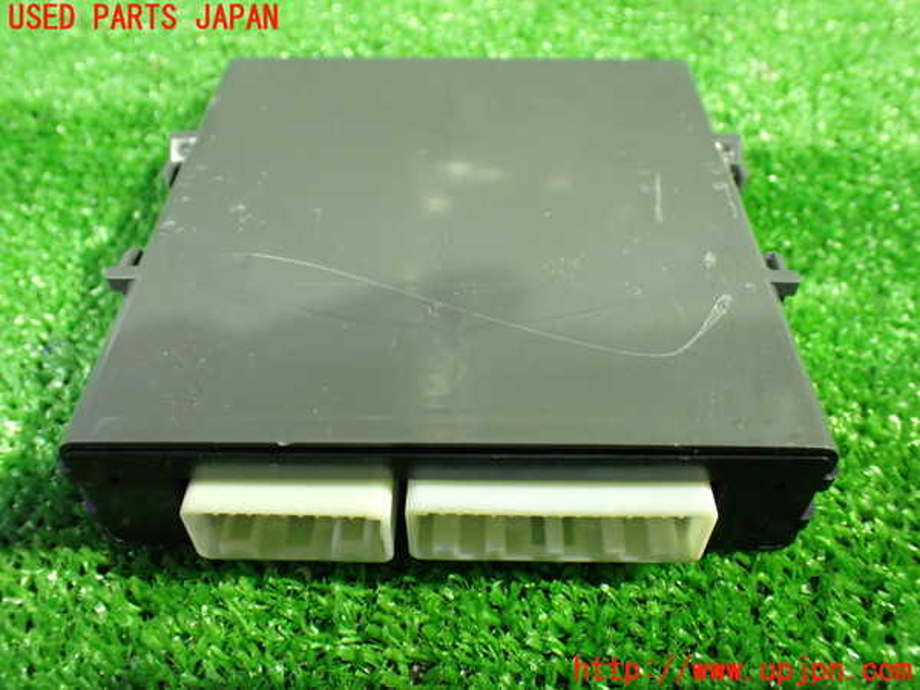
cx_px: 460
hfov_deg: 60.0
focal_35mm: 30
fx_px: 797
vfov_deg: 46.8
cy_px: 345
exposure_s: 1/30
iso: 1000
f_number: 2.3
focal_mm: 5.4
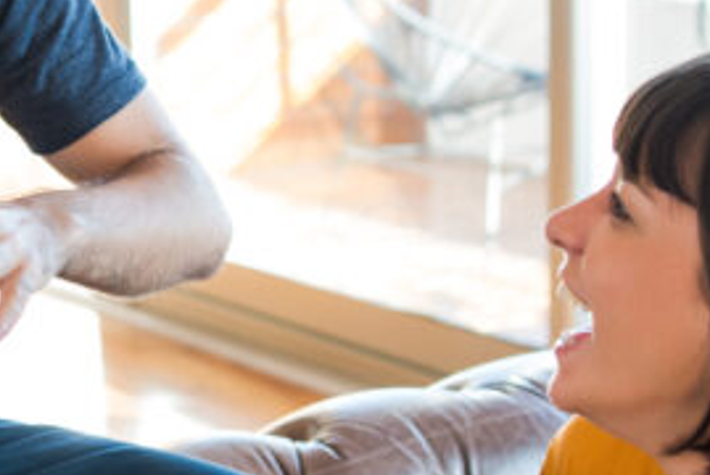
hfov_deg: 15.0
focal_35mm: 133
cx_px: -106
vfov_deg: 10.3
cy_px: 263
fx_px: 2626
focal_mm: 35
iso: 400
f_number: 2.8
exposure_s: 1/80
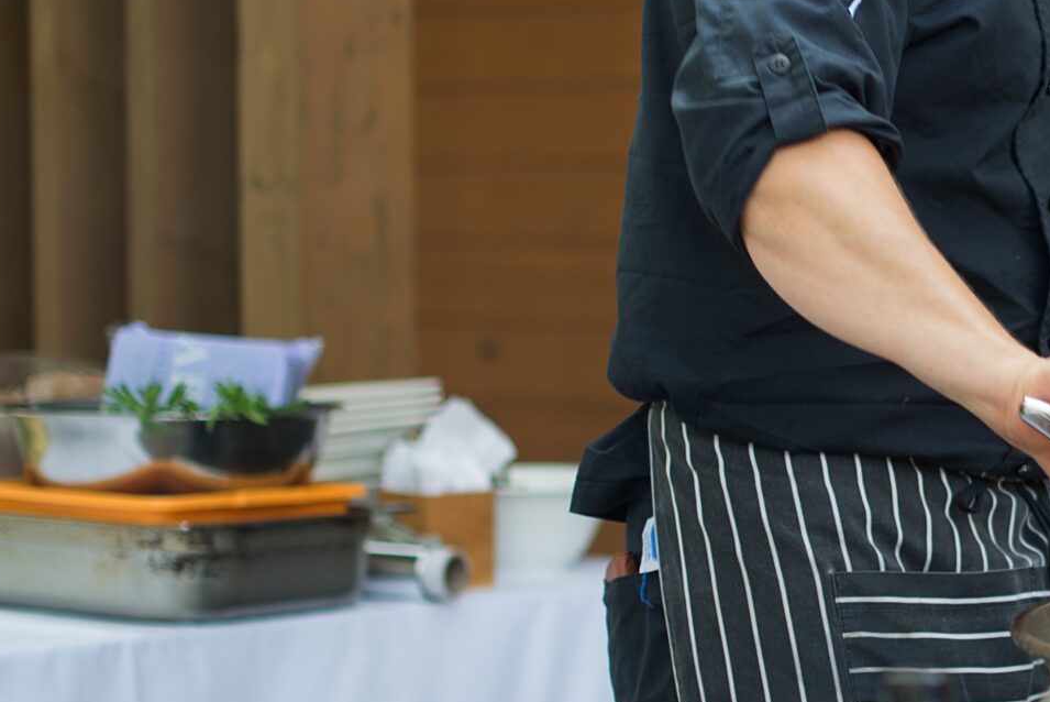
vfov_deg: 10.2
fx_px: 3911
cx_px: 1161
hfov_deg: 14.9
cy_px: 259
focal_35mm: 134
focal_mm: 50
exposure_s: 1/160
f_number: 2
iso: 100
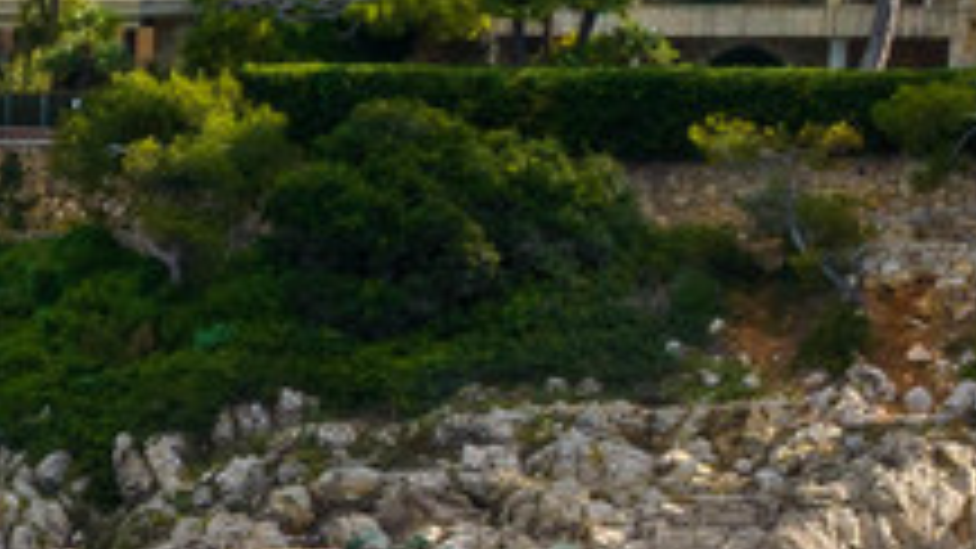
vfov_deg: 6.2
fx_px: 4994
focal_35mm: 193
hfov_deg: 10.3
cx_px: -1012
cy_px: 994
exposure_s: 1/160
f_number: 10
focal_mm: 12.3
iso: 100
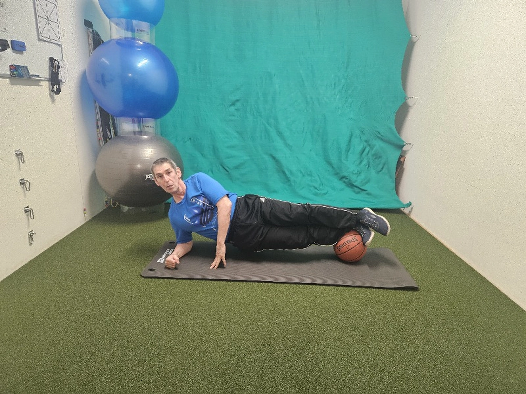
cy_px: 197
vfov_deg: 58.9
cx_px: 263
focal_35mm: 23
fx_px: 349
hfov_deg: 73.9
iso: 640
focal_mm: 5.4
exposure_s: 1/50
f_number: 1.8
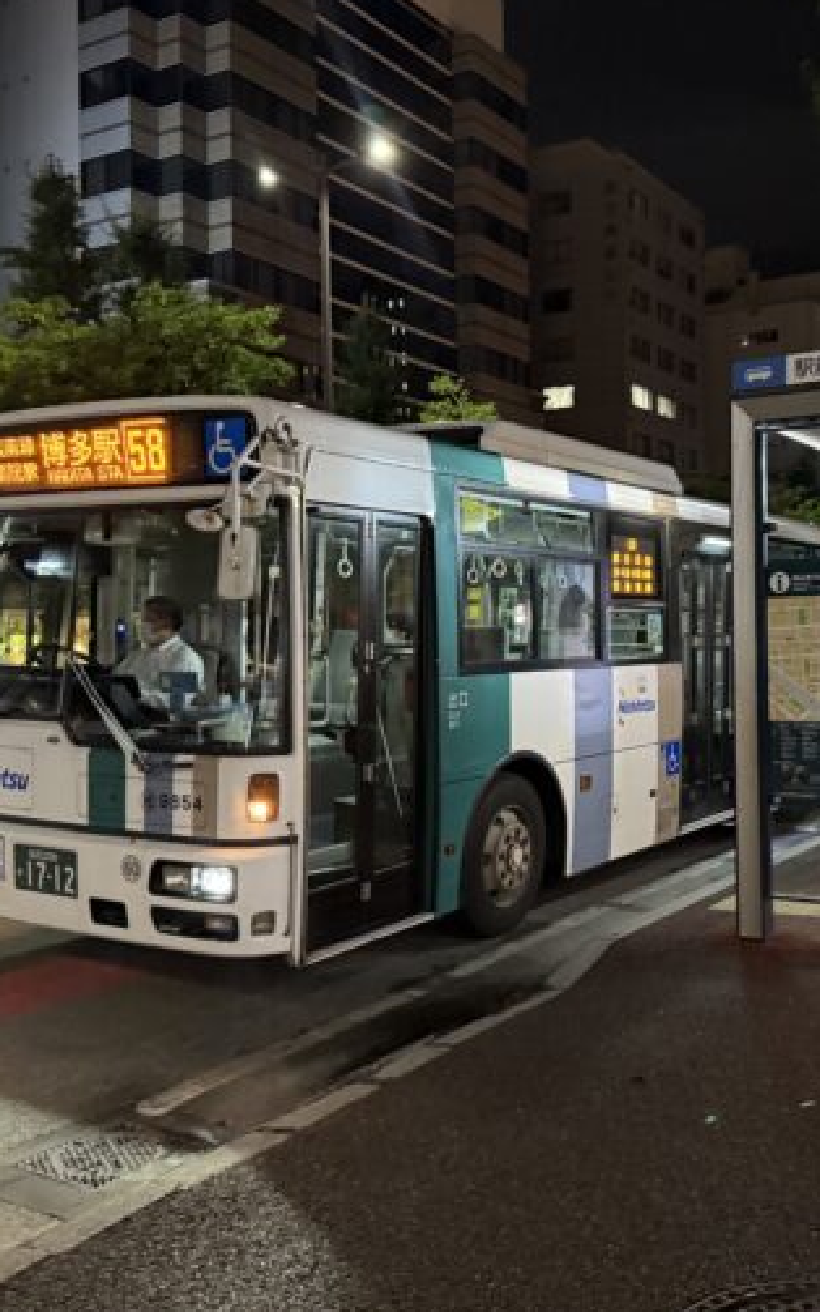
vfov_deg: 55.3
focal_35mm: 35
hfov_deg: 35.9
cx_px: 561
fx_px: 1251
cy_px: 646
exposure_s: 1/40
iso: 1000
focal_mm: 6.76
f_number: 1.78
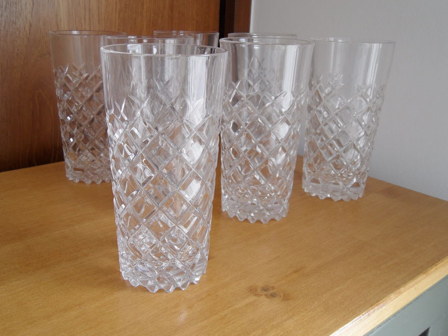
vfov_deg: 44.2
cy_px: 166
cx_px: 194
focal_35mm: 32
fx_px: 414
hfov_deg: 56.6
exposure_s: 1/30
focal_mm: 5
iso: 80
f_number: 3.4
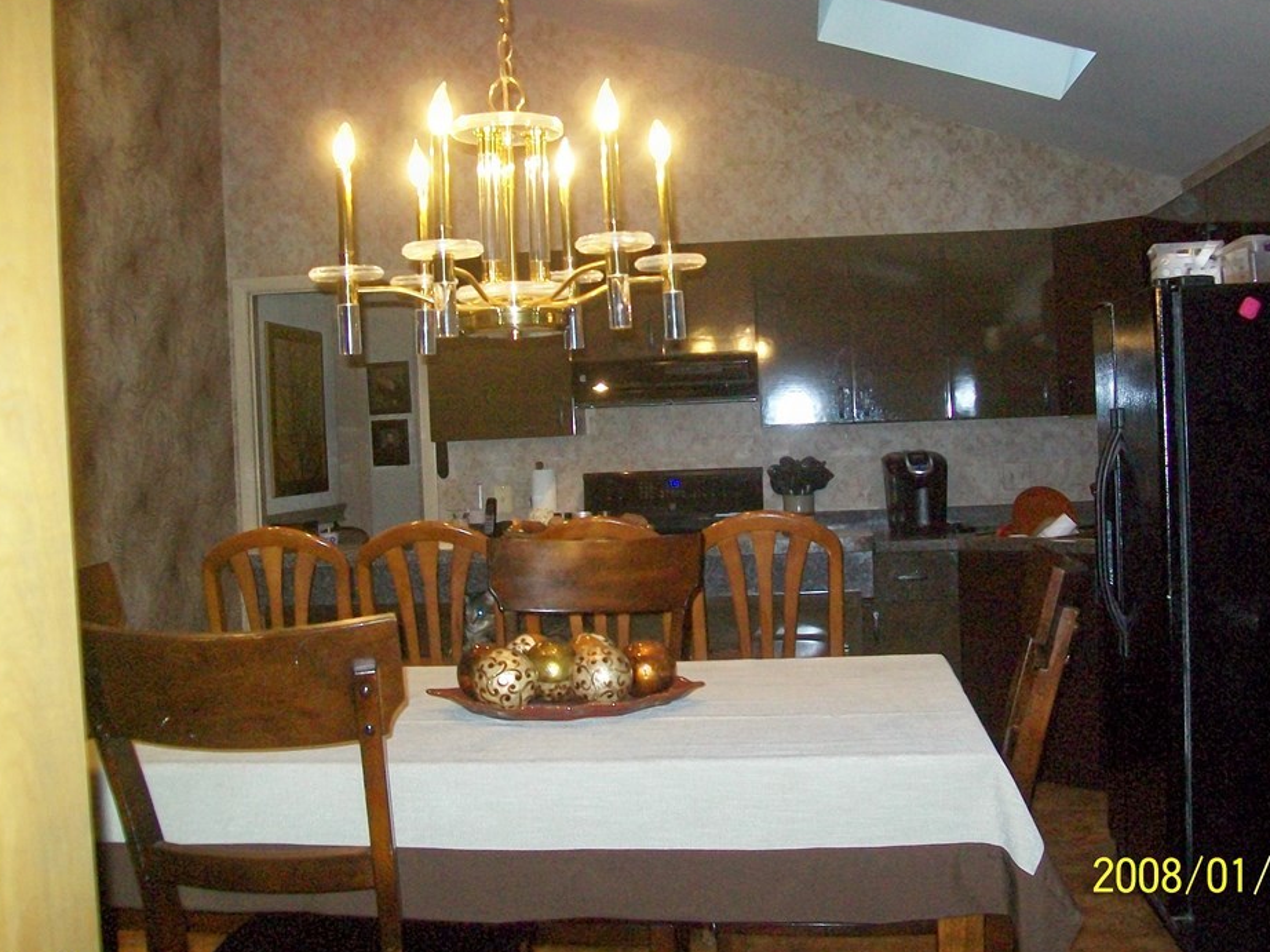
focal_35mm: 40
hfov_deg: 46.8
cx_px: 685
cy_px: 464
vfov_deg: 35.9
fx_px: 1467
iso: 160
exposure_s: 1/60
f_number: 2.7
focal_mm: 6
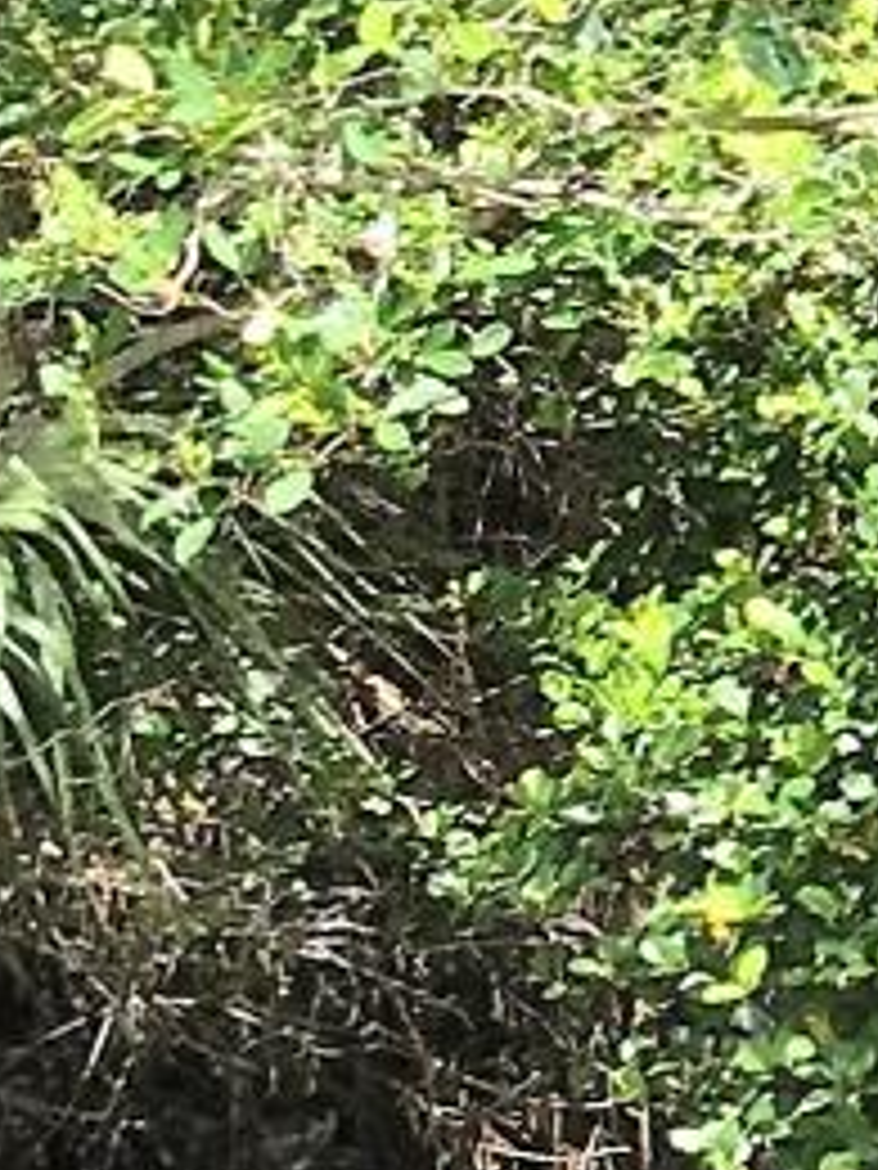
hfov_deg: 6.2
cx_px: 2512
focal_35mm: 223
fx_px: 7542
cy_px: 486
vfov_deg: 8.9
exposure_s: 1/569
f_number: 2.2
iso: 25
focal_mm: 4.15
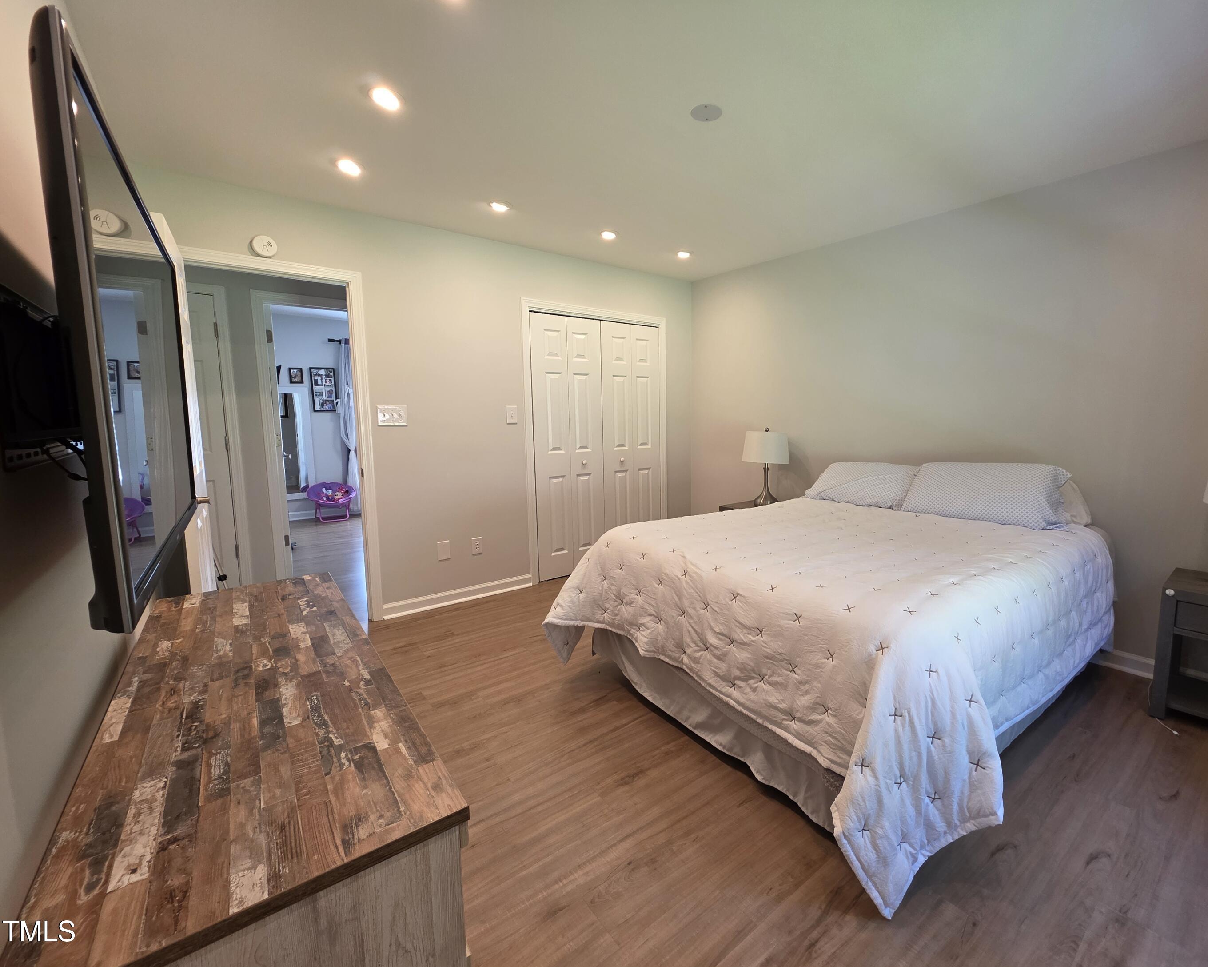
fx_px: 501
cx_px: 666
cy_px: 477
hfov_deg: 100.4
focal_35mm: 14
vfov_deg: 88.0
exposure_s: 1/120
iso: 160
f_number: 1.9
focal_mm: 2.2
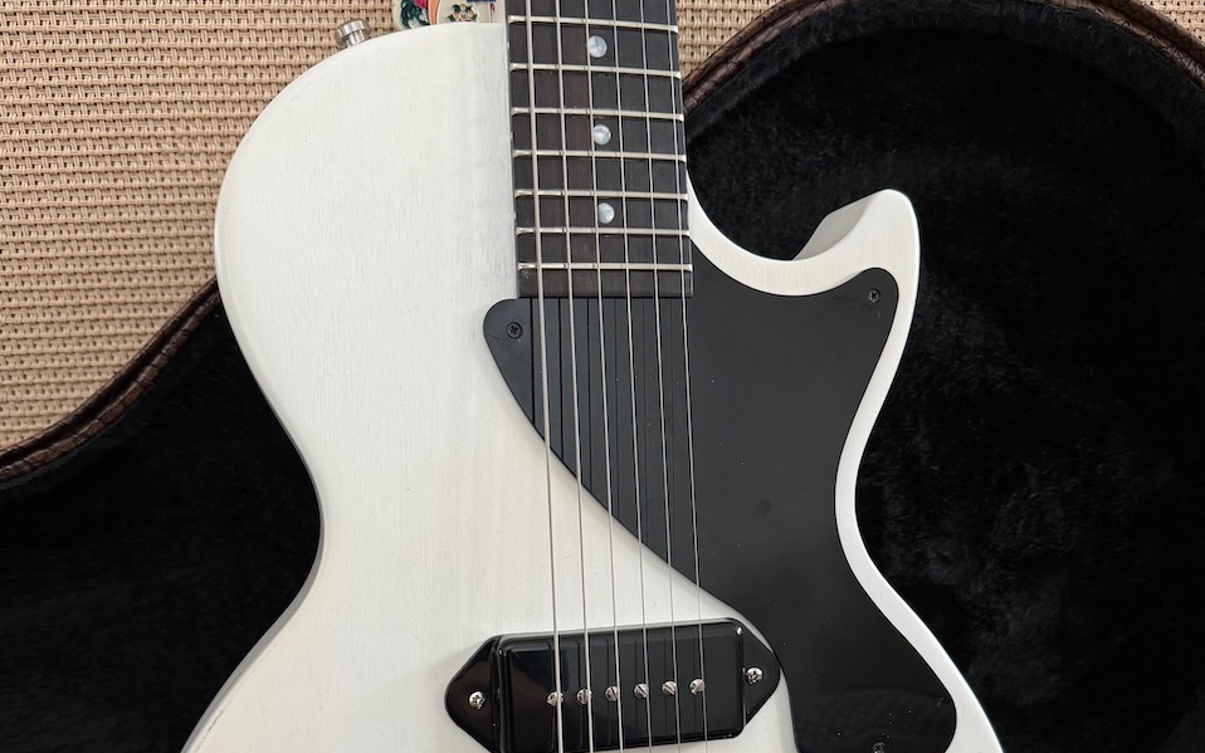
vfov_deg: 35.8
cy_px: 627
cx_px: 602
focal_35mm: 34
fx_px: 1117
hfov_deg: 56.7
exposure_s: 1/60
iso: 250
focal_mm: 6.86
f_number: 1.78
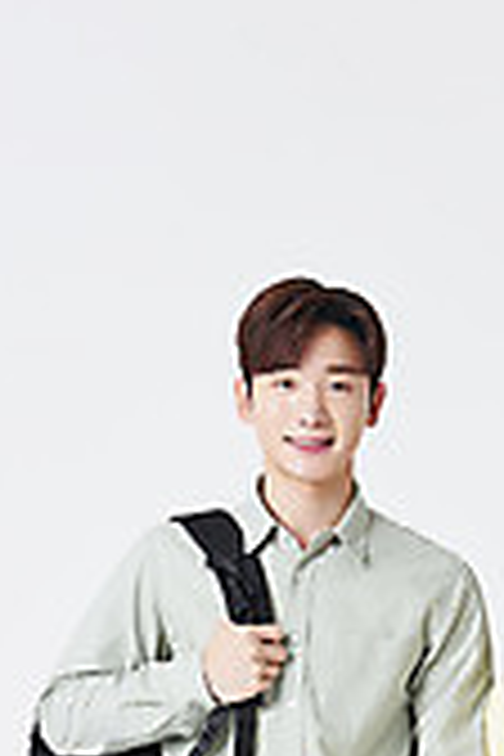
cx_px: 434
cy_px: 850
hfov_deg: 8.8
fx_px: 3255
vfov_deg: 13.0
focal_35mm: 155
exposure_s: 1/125
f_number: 13
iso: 100
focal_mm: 65
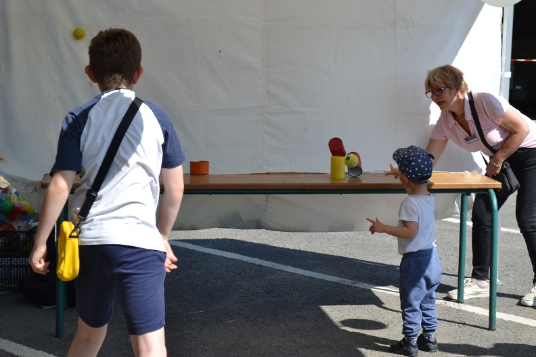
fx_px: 1161
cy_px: 178
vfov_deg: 17.5
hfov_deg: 26.0
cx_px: 268
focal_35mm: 78
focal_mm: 52
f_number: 7.1
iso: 100
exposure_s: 1/200
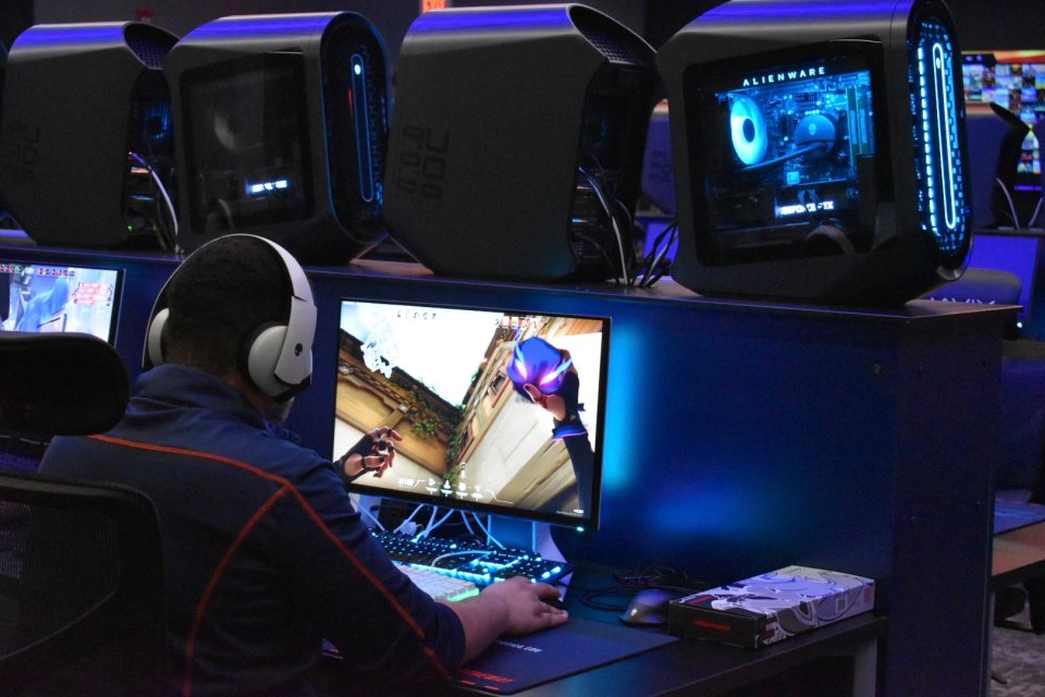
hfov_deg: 29.9
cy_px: 348
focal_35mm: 68
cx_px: 522
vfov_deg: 20.2
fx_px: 1959
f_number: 5
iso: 7200
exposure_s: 1/60
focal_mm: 45
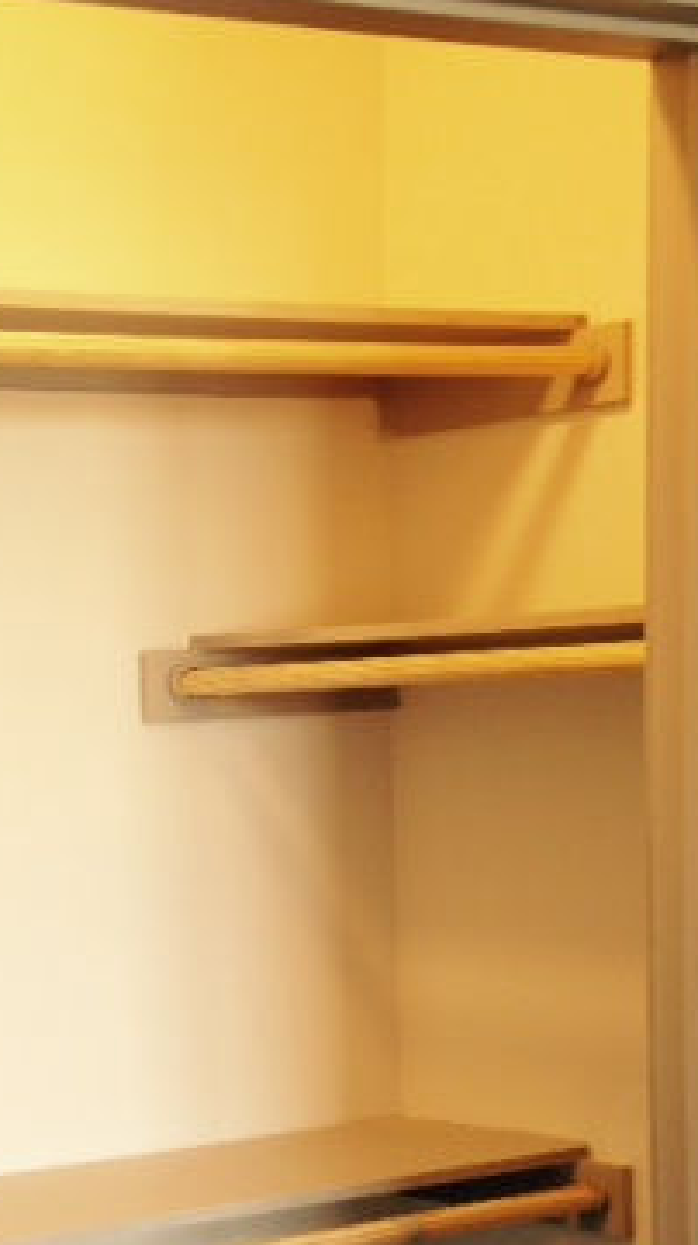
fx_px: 2110
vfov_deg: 32.0
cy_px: 982
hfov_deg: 18.7
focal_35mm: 64
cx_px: 169
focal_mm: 4.1
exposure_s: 1/20
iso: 50
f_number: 2.4
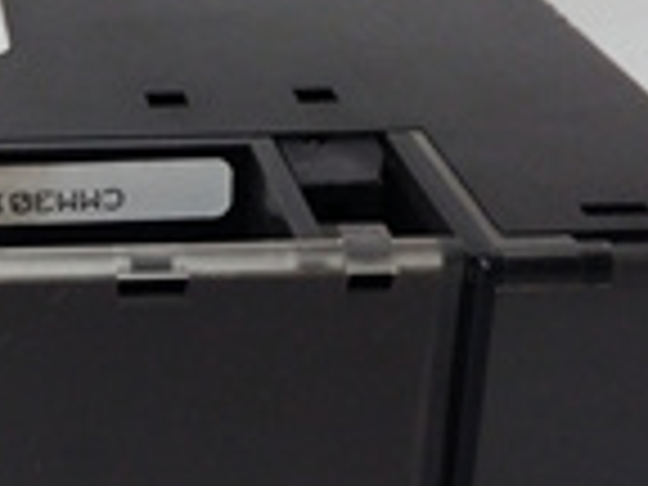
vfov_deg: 15.7
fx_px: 1760
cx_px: -22
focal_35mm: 94
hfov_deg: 20.1
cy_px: 308
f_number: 2
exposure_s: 1/33
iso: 205
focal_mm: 3.79
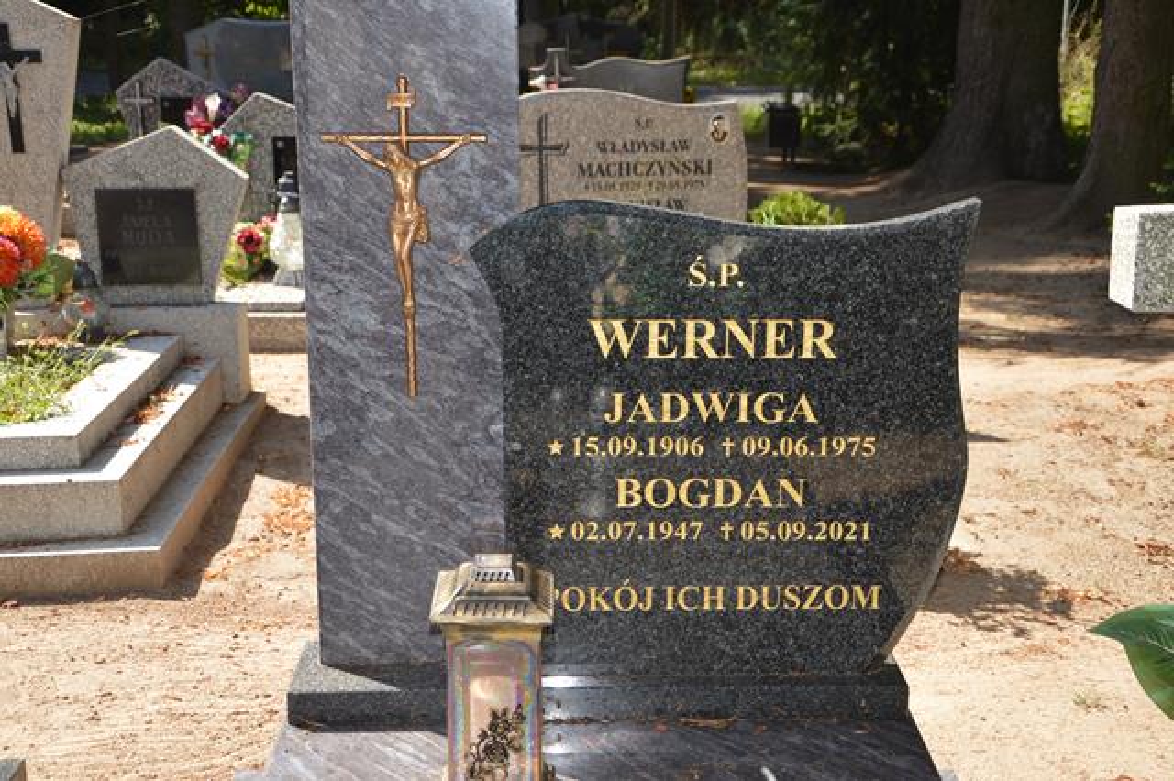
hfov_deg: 41.1
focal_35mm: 48
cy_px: 390
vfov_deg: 28.0
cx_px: 587
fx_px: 1564
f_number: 4.5
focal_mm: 32
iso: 100
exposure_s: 1/200
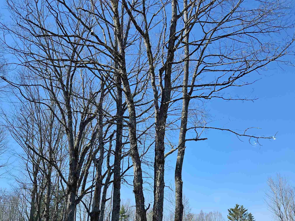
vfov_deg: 39.8
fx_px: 298
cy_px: 160
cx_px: 131
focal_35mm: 35
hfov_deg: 52.5
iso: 25
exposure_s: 1/803
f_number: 1.8
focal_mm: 5.4
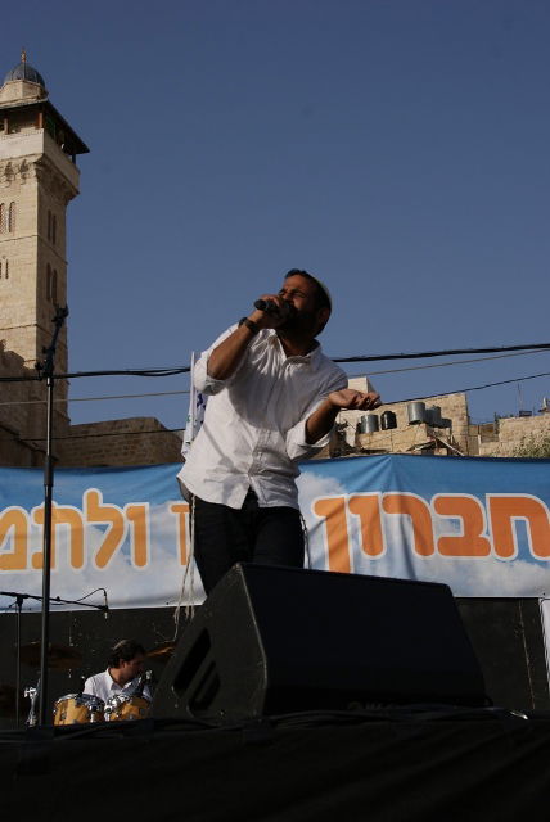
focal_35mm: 52
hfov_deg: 25.8
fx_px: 1200
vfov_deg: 37.8
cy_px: 411
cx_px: 275
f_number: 10
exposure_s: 1/320
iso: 100
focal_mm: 35
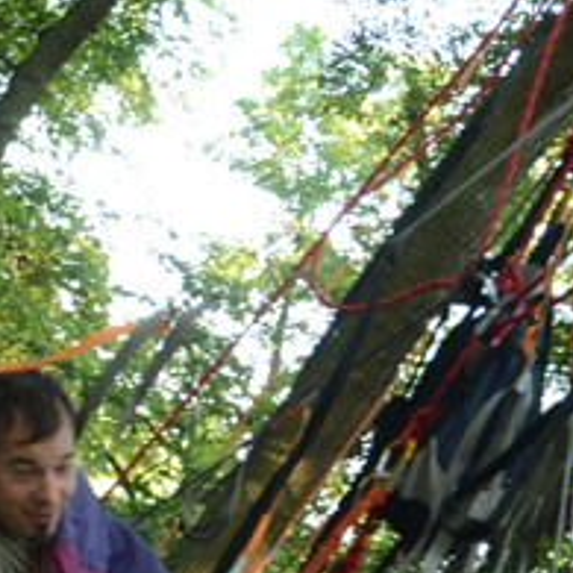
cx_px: 264
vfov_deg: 18.4
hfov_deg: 18.5
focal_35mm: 94
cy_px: 420
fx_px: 1760
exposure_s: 1/60
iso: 400
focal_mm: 24
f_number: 4
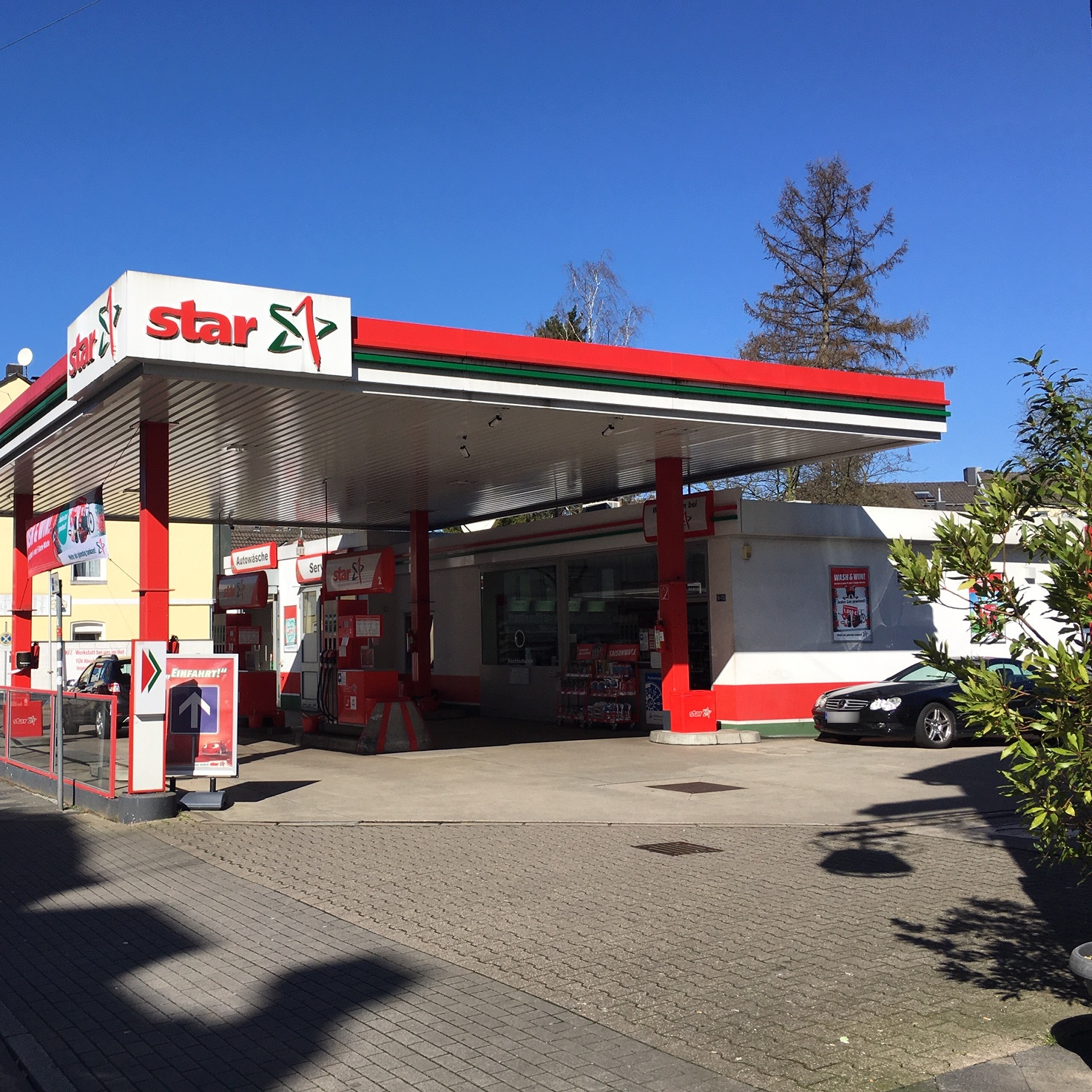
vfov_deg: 47.2
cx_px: 377
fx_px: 1249
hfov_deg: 46.6
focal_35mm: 35
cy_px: 537
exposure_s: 1/2198
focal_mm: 4.15
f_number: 2.2
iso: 25
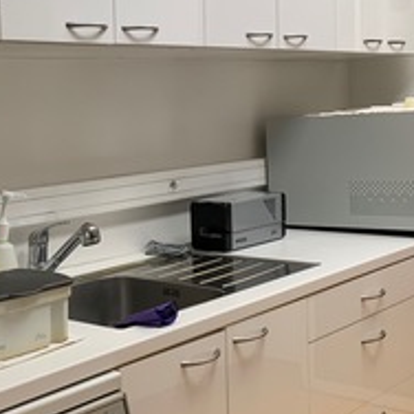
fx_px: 852
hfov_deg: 26.1
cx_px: 13
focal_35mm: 63
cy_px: 195
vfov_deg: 27.3
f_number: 1.8
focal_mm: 4.25
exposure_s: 1/100
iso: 100
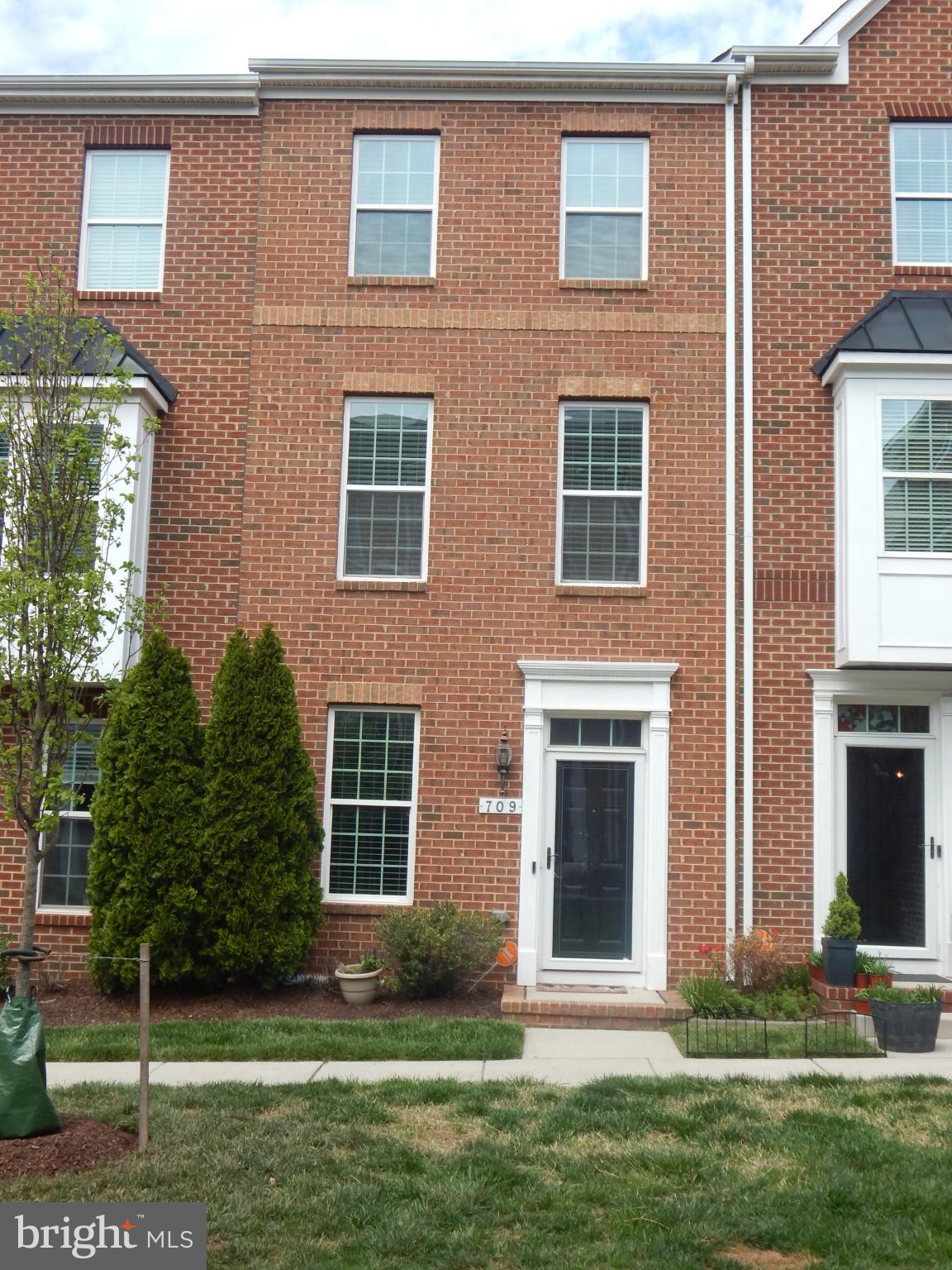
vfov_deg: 49.0
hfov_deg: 37.7
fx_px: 1393
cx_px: 476
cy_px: 635
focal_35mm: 38
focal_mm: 6.8
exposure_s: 1/800
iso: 125
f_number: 3.4
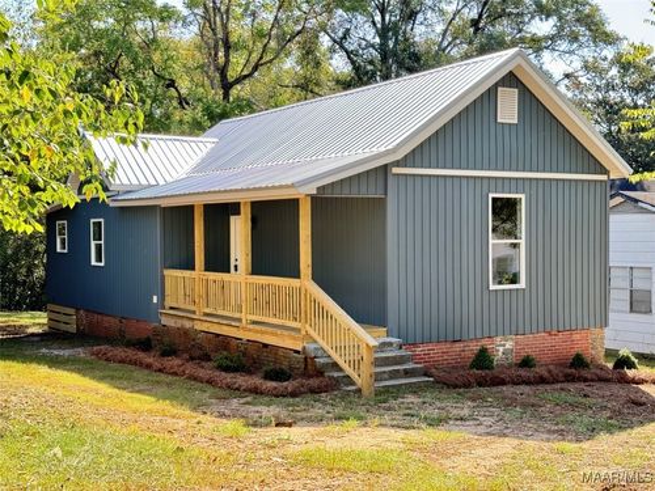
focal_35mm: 48
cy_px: 246
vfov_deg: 30.3
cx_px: 328
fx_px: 908
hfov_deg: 39.7
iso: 64
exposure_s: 1/269
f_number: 1.78
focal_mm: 6.76
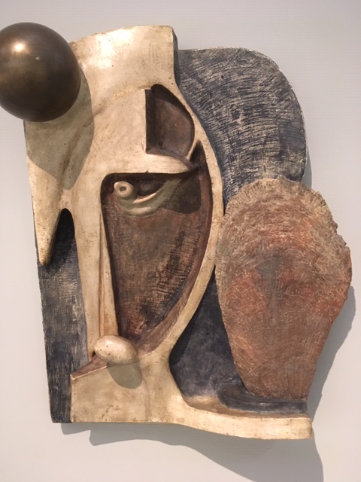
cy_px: 241
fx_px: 403
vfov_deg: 61.7
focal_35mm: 29
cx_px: 180
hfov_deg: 48.2
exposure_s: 1/20
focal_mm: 4.15
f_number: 2.2
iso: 200
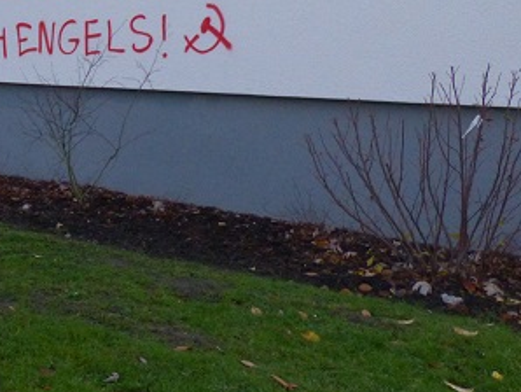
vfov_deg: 24.7
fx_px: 874
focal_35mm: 58
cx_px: -38
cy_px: 60
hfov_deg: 30.1
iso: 400
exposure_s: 1/40
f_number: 3.2
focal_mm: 4.5
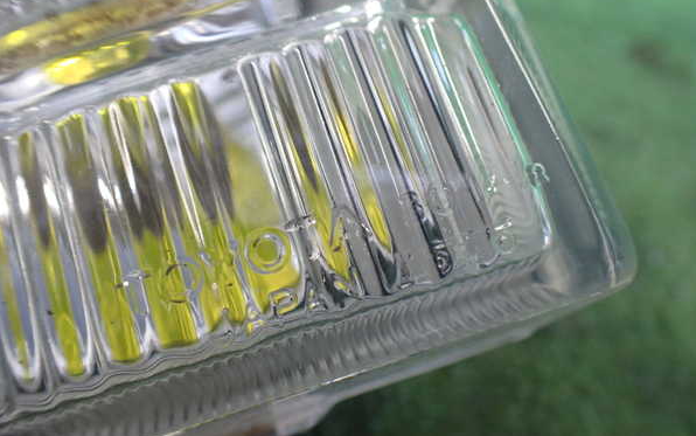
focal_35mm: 32
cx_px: 349
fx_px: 607
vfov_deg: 39.5
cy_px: 219
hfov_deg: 59.6
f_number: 2.3
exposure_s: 1/125
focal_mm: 5.4
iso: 640
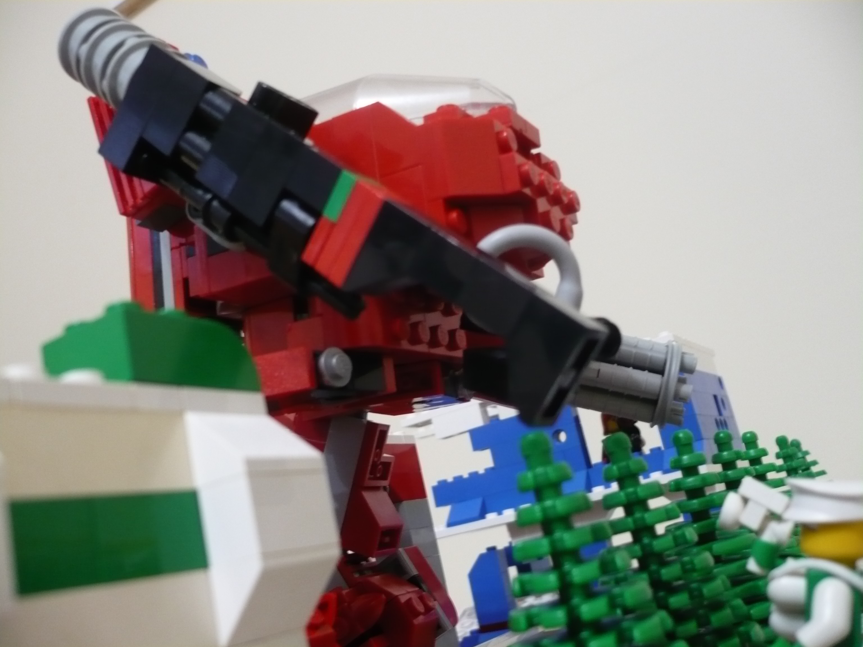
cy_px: 324
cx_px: 432
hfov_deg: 52.6
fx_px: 873
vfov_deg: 40.7
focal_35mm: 35
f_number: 2.8
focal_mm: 5.8
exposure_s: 1/8
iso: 250
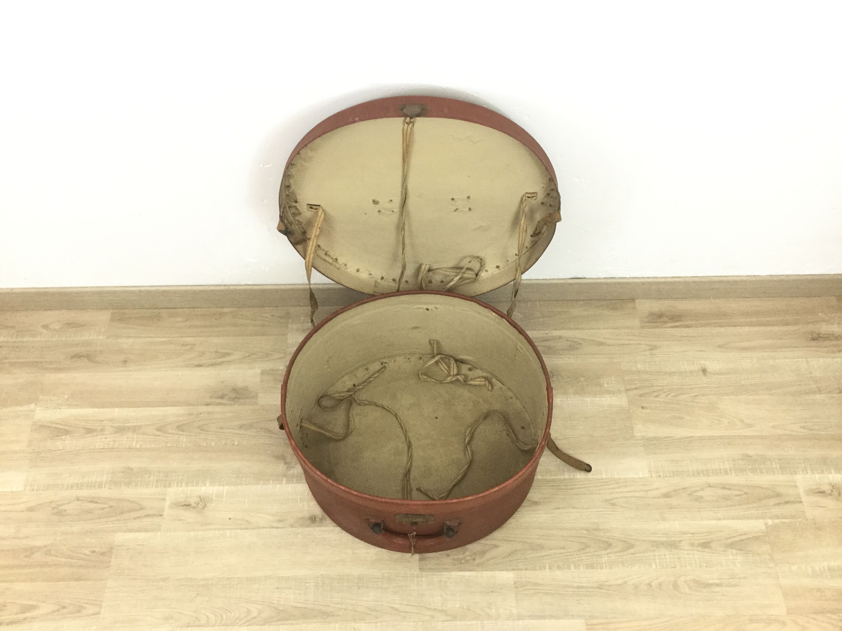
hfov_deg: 58.4
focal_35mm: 31
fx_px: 754
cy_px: 316
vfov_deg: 45.4
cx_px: 421
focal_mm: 3.3
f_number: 2.4
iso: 125
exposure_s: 1/33
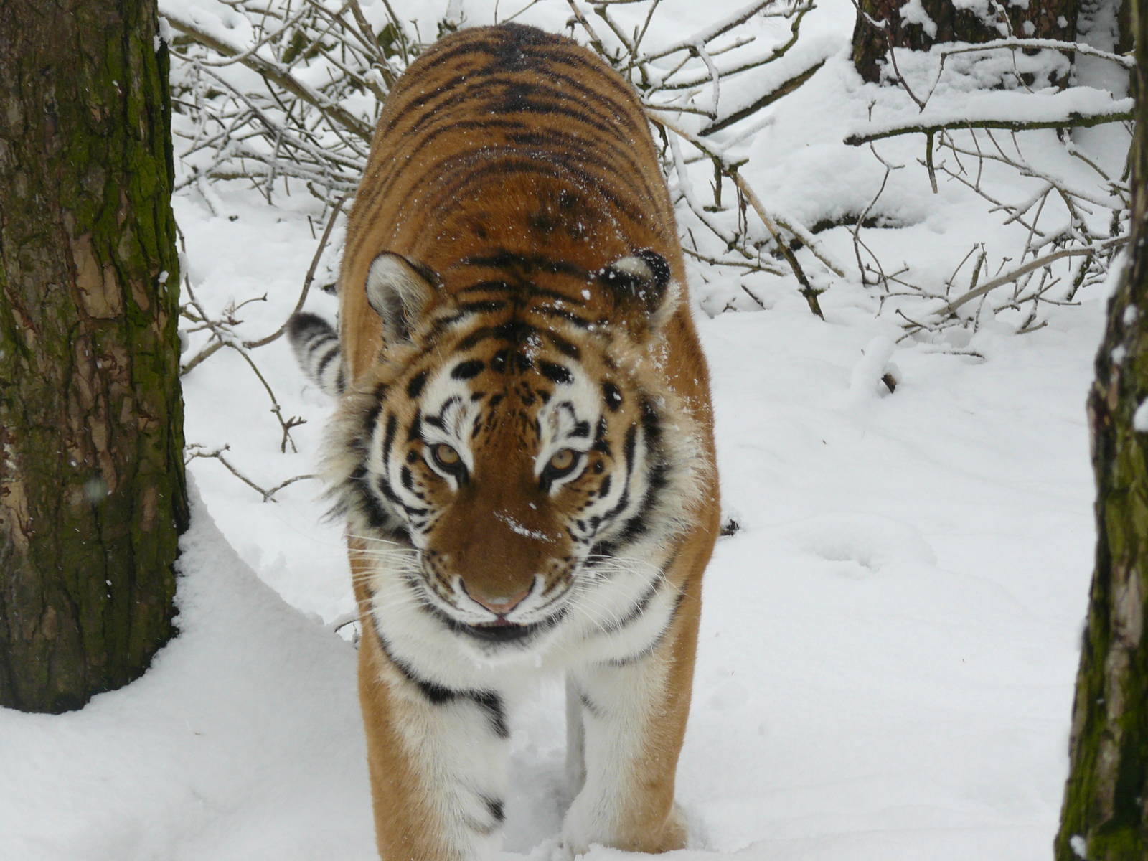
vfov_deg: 7.5
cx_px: 574
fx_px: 6566
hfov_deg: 10.0
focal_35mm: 198
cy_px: 430
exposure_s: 1/200
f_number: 4
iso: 100
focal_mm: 32.9
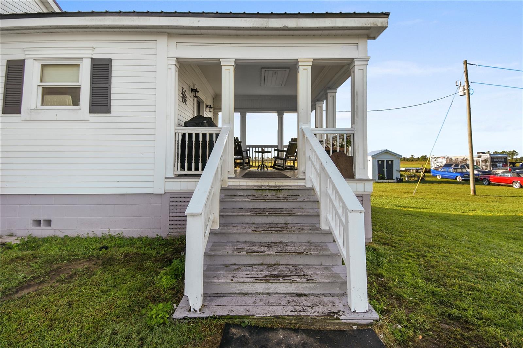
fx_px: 218
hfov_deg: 100.4
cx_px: 262
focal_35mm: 15
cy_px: 174
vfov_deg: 77.3
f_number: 7.1
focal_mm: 10
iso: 100
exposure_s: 1/200
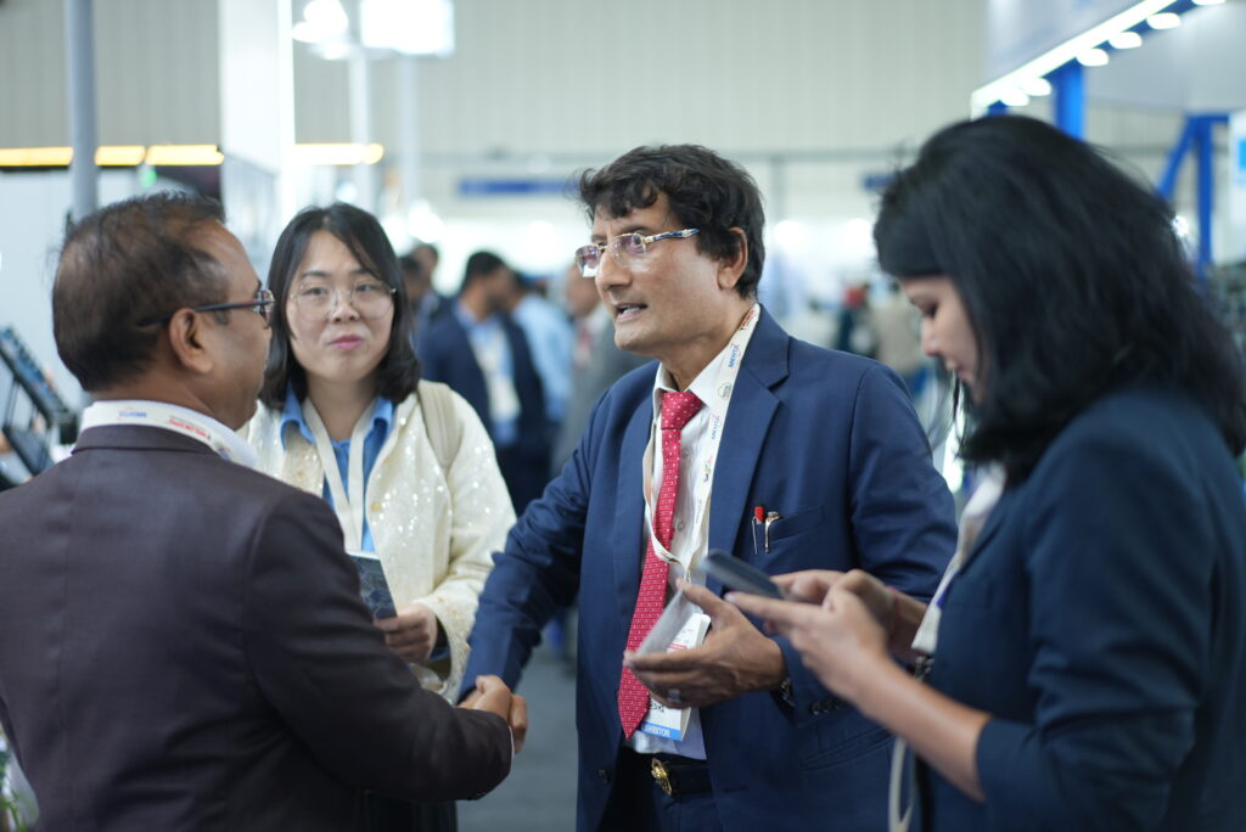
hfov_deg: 36.2
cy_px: 416
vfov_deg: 24.7
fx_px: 1905
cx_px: 623
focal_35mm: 55
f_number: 1.8
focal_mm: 55
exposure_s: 1/100
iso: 160
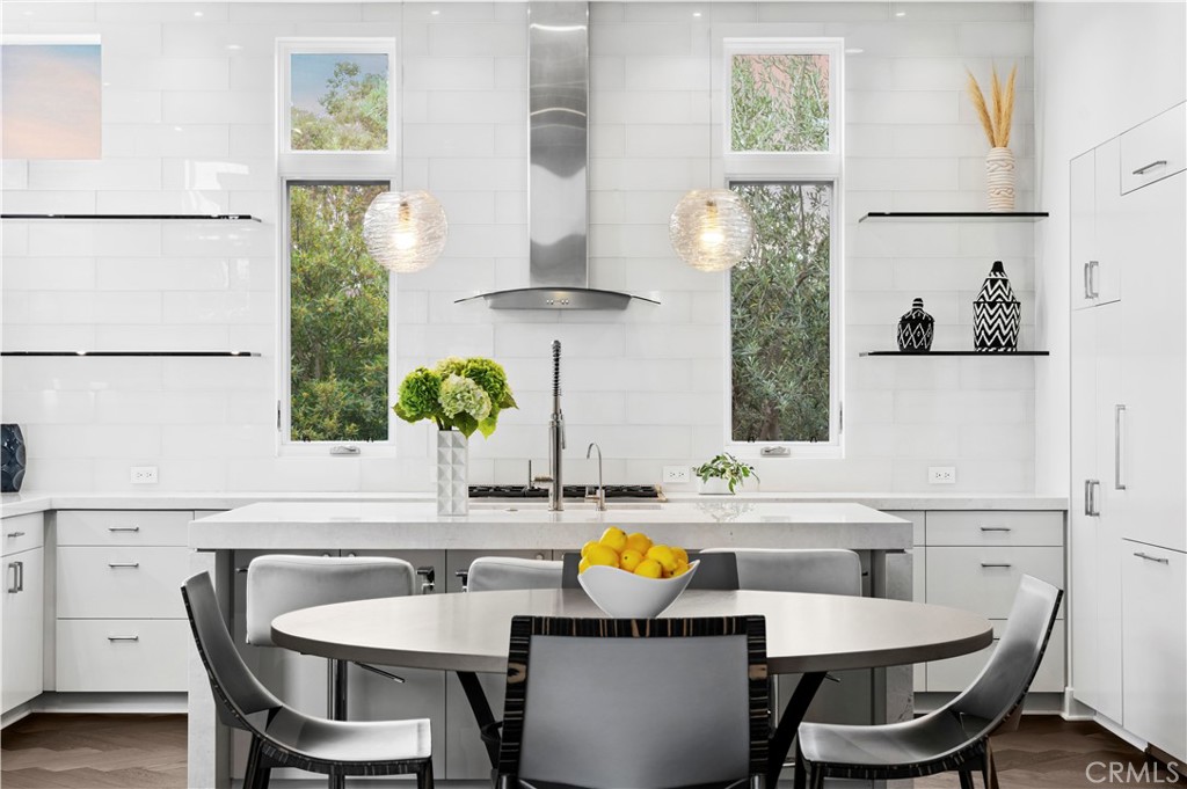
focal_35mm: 59
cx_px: 594
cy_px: 394
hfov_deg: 34.0
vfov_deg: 23.0
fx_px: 1944
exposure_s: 1/20
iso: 400
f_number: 11
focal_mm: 59
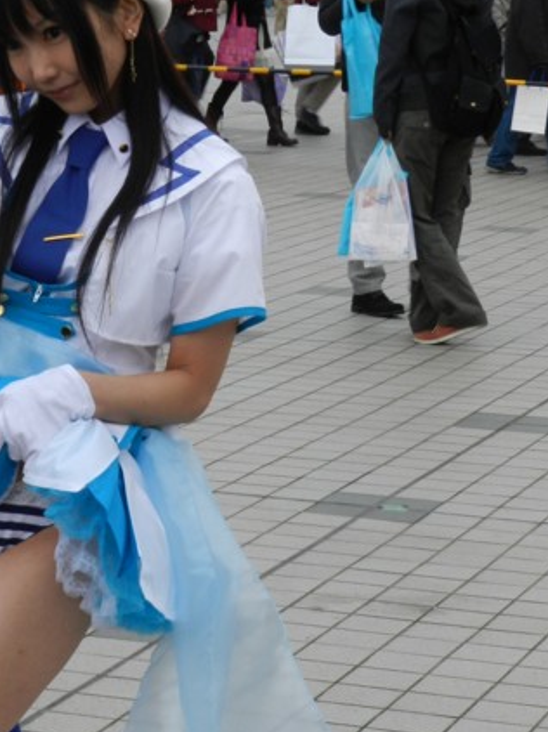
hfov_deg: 11.4
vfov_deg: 15.3
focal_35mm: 129
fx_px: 2726
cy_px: 404
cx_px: 75
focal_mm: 12.1
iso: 160
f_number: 4.7
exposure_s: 1/60
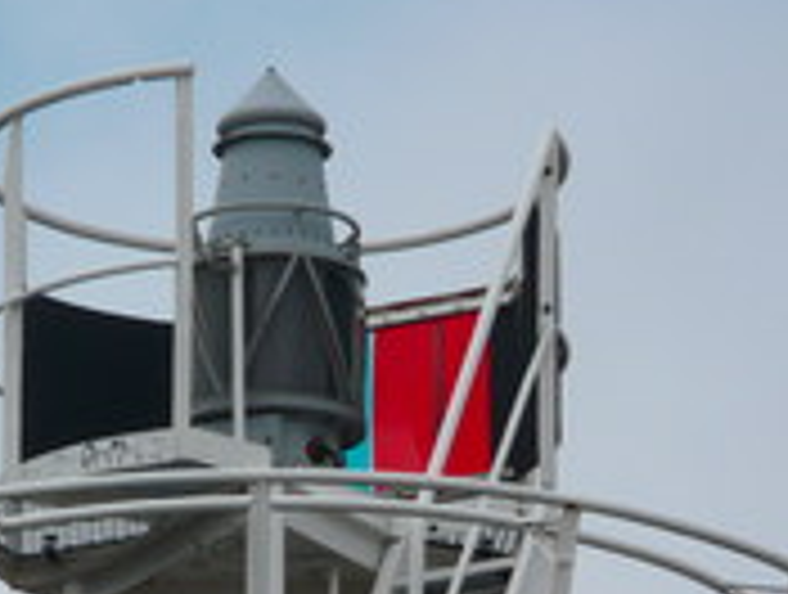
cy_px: 608
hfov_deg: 1.9
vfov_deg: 1.4
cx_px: 257
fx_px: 24339
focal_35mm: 1067
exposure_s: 1/500
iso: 100
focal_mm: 76.9
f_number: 8
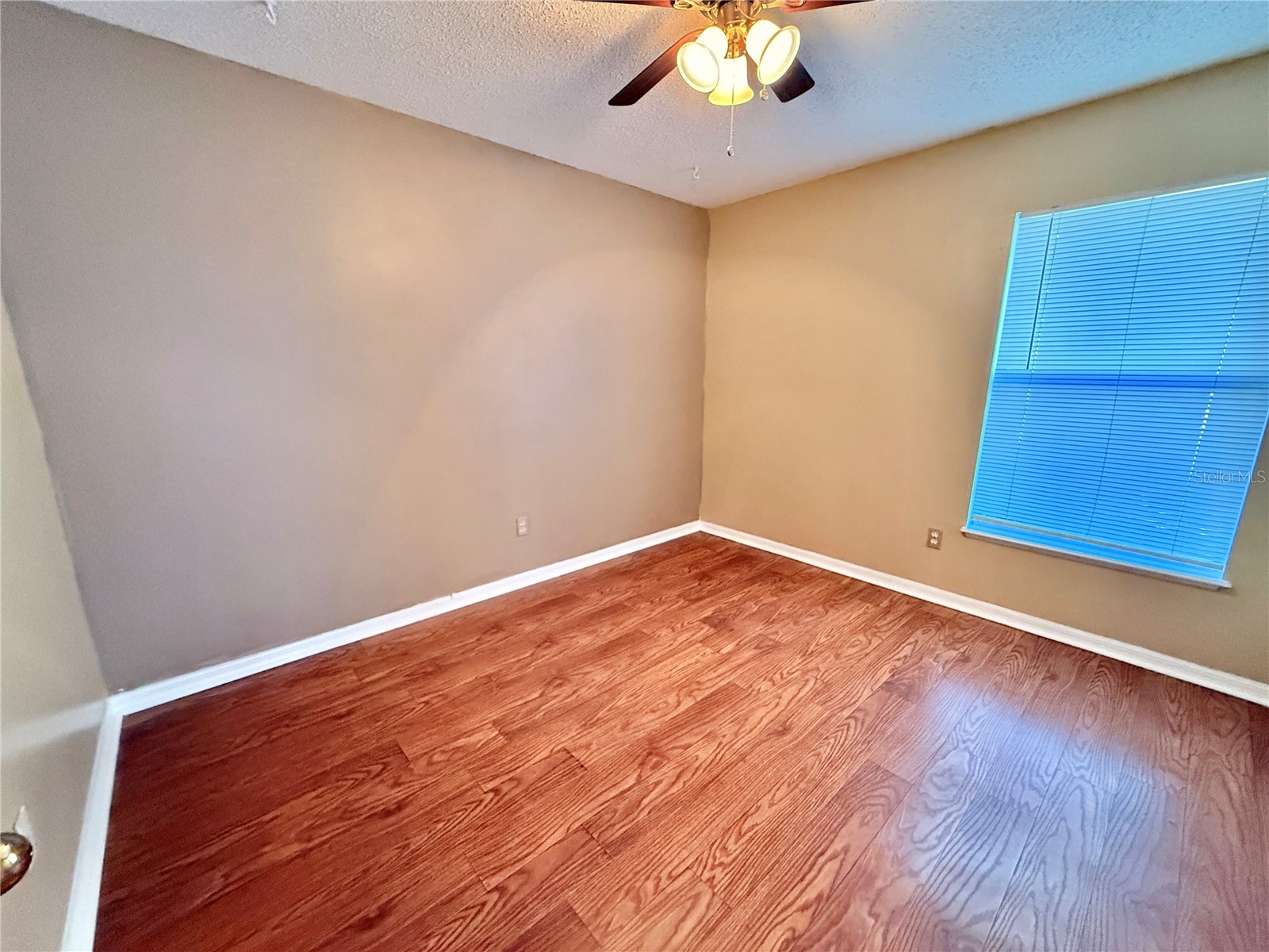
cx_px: 634
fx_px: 513
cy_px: 476
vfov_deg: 85.7
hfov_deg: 102.1
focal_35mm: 14
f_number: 2.2
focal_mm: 2.22
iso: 800
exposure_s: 1/60
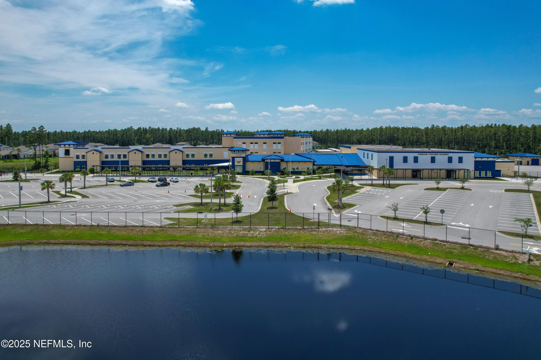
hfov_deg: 78.6
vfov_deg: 57.2
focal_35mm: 22
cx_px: 270
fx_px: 331
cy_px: 180
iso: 100
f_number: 2.8
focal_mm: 8.38
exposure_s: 1/3000
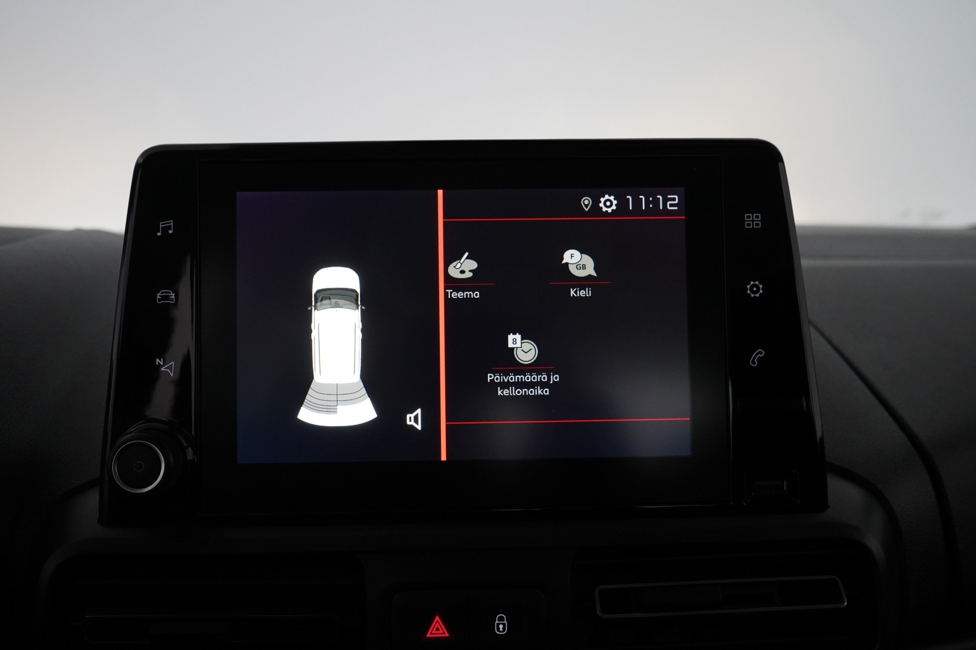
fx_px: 759
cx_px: 488
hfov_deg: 65.5
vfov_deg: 46.4
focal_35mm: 28
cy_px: 325
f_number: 6.3
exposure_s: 1/80
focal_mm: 28
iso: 5000
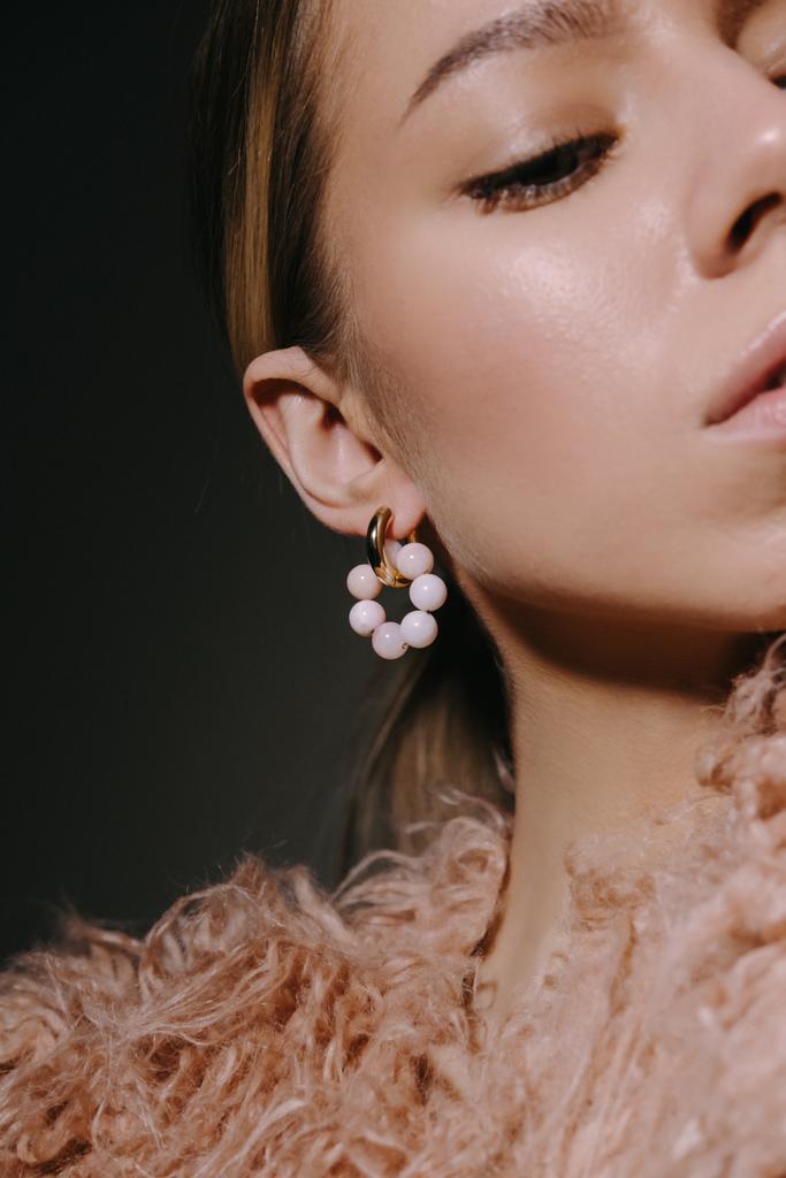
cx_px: 393
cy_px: 589
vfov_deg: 37.5
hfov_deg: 25.5
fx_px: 1735
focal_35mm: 53
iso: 200
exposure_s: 1/125
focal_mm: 35
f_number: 5
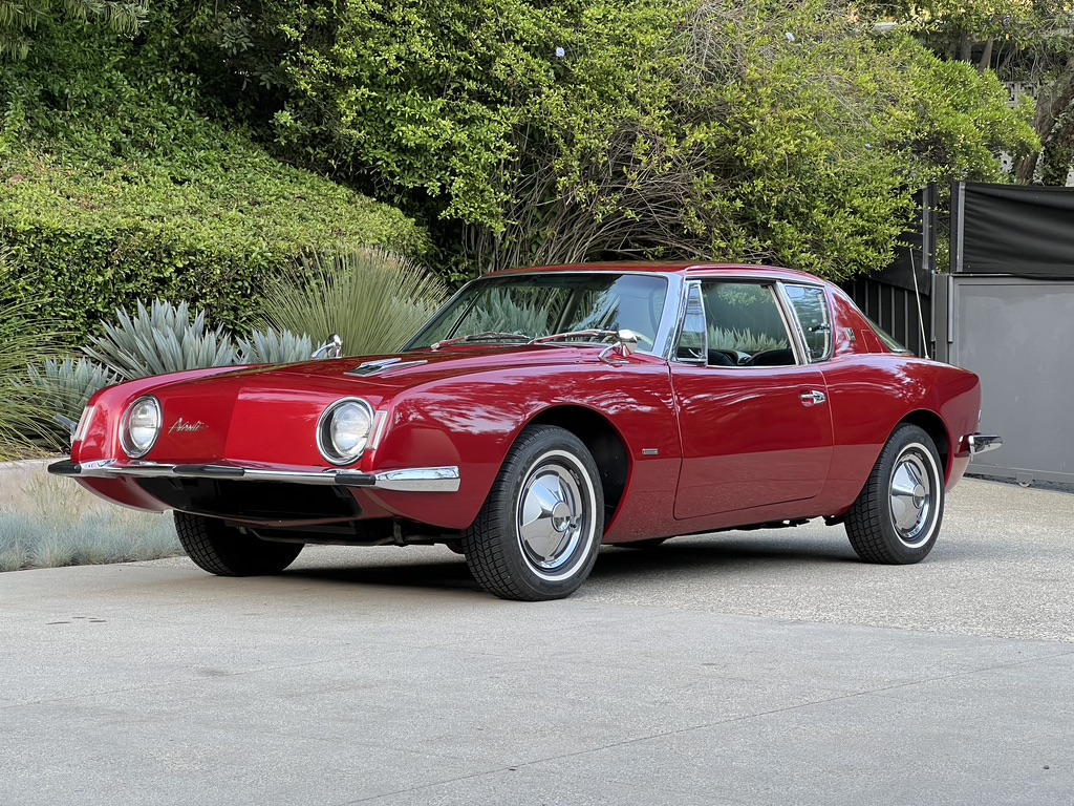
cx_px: 537
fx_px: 2389
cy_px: 403
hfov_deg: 25.3
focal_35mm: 77
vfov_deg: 19.1
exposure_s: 1/99
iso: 80
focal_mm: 9
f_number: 2.8
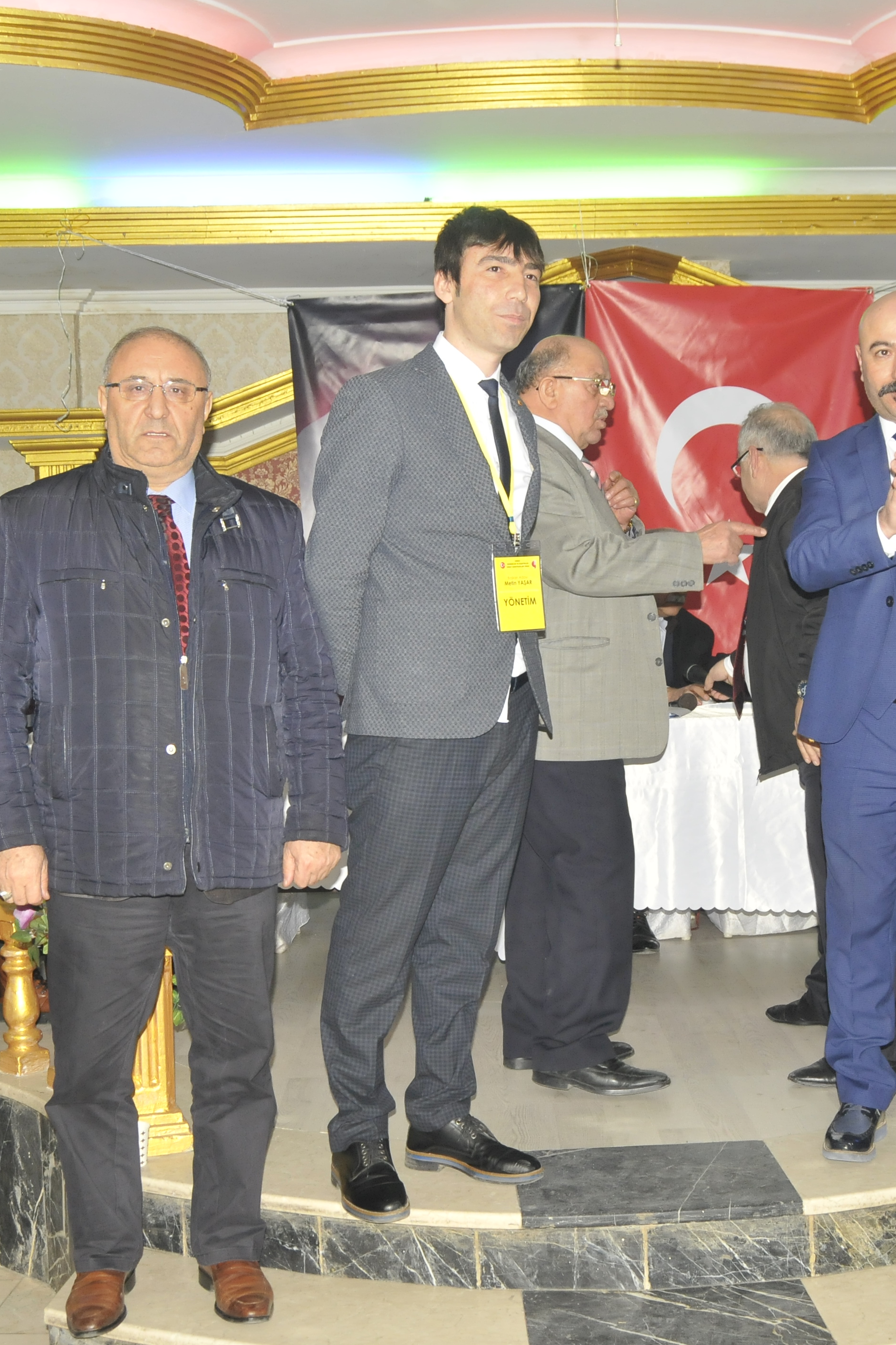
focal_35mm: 50
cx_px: 507
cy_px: 670
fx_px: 1866
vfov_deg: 39.6
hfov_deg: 27.0
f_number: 5
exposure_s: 1/60
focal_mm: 22
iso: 800
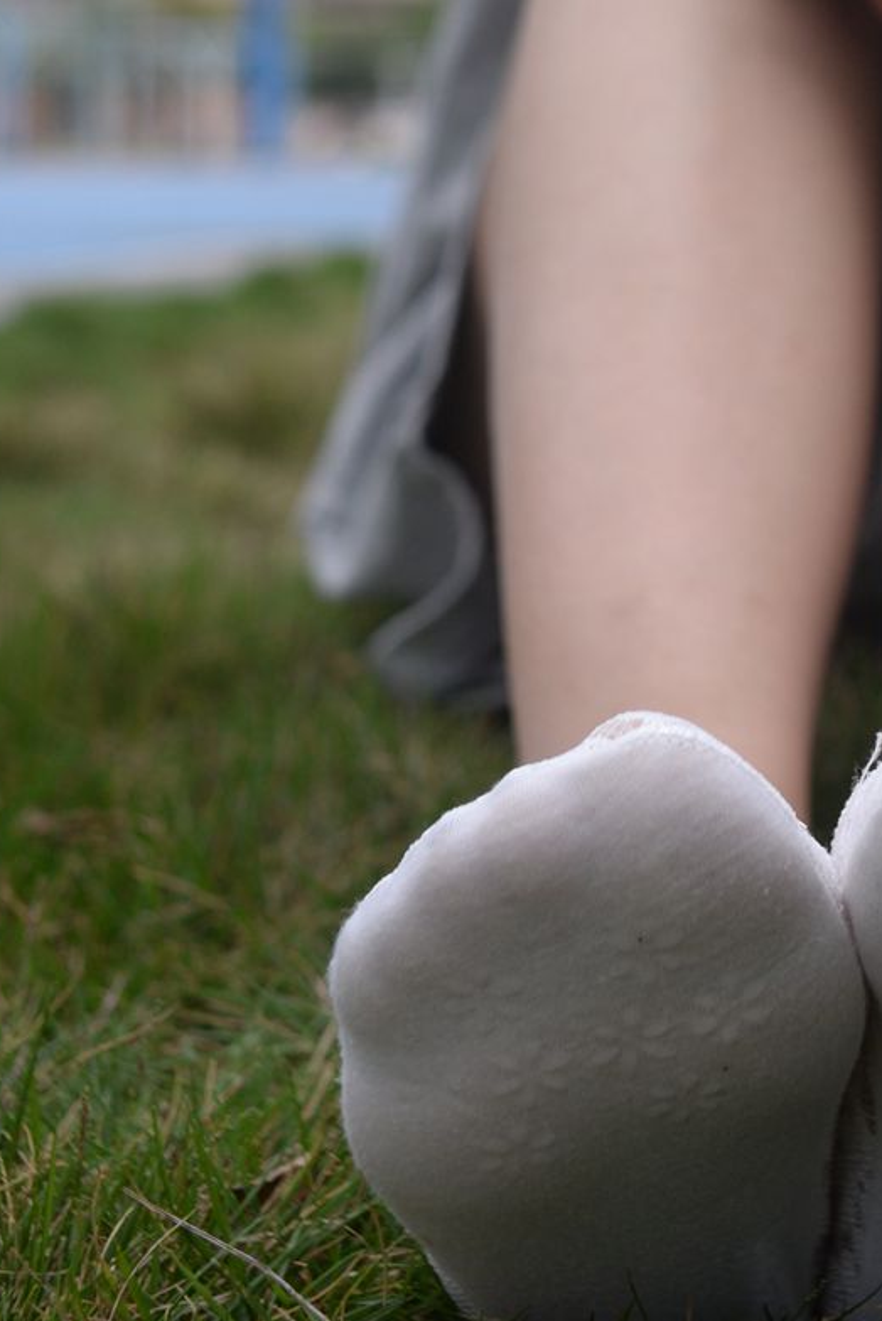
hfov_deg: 15.3
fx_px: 3193
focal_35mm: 87
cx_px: 963
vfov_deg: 22.5
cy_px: 21
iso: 400
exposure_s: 1/800
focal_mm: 35
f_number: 5
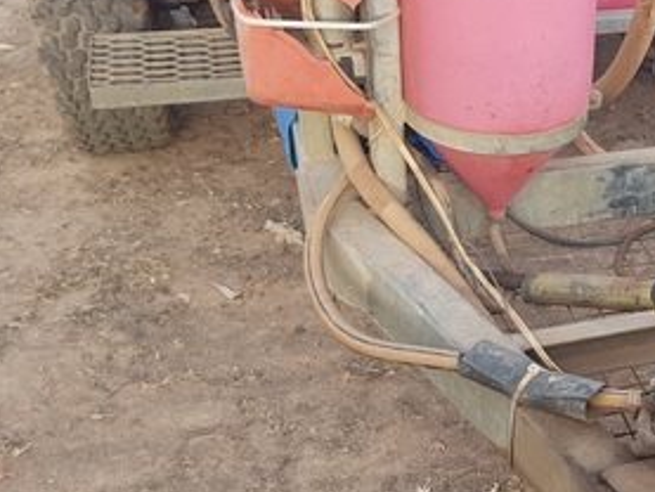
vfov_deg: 23.6
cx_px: 724
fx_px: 1174
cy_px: 285
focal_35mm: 62
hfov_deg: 28.3
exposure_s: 1/151
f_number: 1.7
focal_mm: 4.2
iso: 40
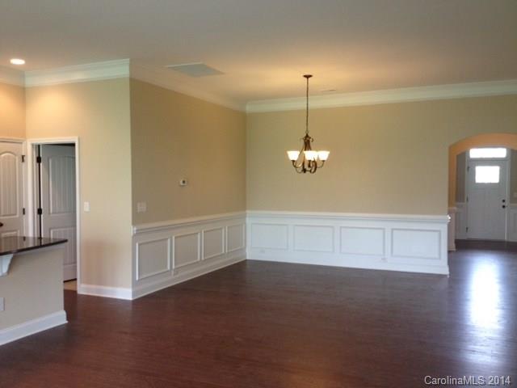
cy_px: 194
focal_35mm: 35
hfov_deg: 52.6
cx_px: 258
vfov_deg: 40.7
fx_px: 523
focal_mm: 4.28
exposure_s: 1/20
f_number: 2.4
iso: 100
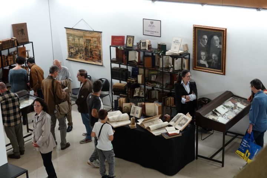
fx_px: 452
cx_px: 134
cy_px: 89
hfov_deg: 32.9
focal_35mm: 61
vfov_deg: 22.3
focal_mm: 22.19
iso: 800
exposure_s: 1/80
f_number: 3.5
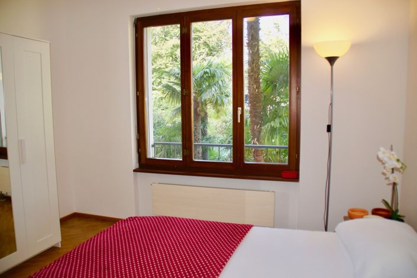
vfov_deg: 47.9
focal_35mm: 27
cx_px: 208
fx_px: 313
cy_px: 139
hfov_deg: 67.4
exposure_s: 1/60
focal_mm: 18
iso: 160
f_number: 3.5
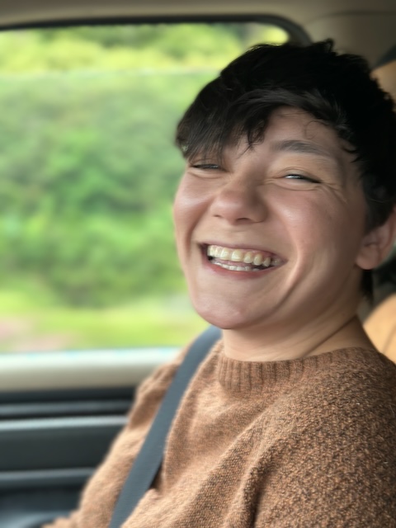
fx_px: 732
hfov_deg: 30.3
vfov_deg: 39.7
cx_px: 198
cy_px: 264
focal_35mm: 48
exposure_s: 1/60
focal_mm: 6.86
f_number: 1.78
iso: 250
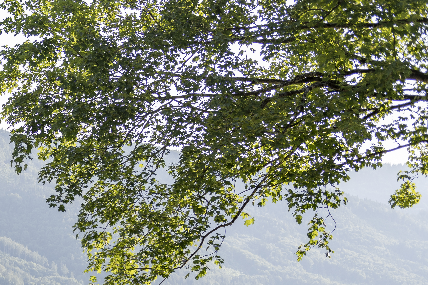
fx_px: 1510
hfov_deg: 14.9
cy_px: 417
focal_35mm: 127
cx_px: -221
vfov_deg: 10.5
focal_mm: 40
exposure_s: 1/250
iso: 100
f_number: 4
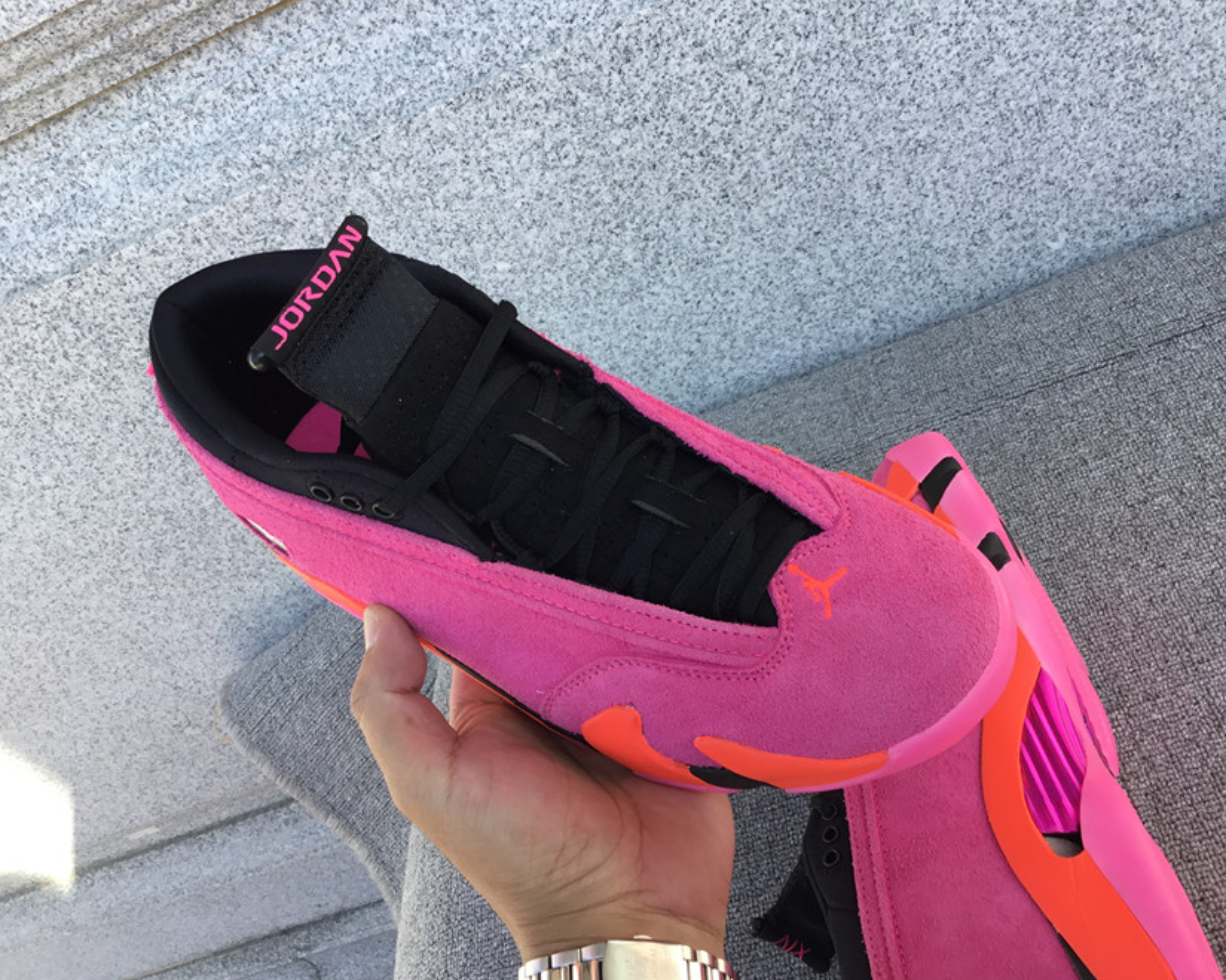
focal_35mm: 33
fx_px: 1197
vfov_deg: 44.5
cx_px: 645
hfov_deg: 54.2
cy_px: 494
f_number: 2.4
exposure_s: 1/218
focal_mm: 3.3
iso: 25
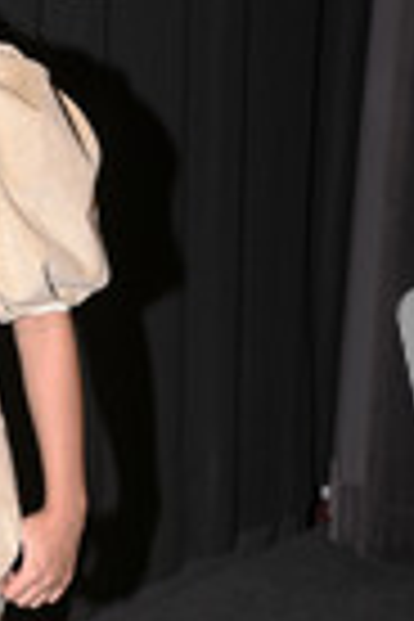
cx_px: -140
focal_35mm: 110
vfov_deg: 18.3
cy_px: 558
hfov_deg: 12.1
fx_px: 1897
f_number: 6.3
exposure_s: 1/60
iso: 400
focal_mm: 38
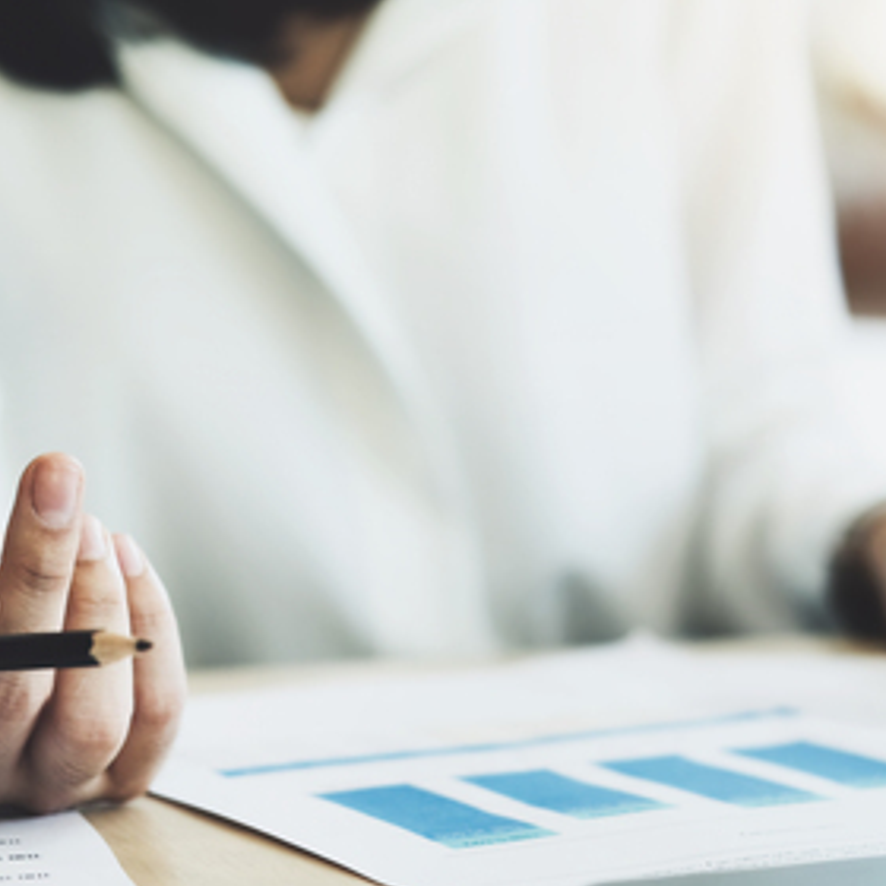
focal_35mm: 103
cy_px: 540
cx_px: 566
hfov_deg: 16.9
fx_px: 2983
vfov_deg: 16.9
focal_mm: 35
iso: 160
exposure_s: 1/240
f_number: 2
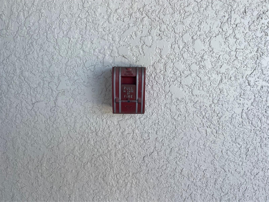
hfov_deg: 69.4
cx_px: 134
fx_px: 194
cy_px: 101
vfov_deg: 54.9
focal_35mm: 25
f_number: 1.6
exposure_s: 1/341
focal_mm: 5.1
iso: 32
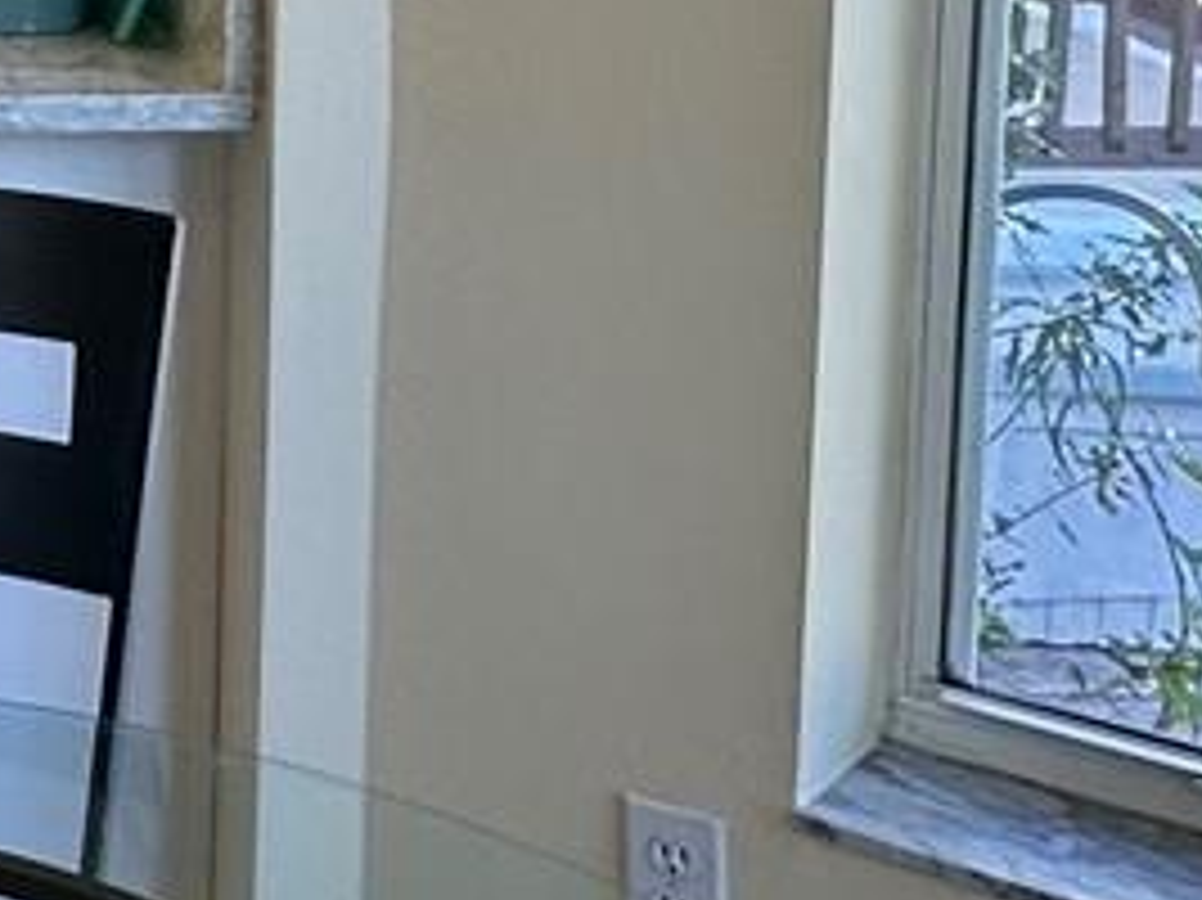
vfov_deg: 16.8
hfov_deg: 19.9
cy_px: -166
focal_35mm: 84
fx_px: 2915
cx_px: -648
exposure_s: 1/120
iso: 160
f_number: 2.2
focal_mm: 2.22
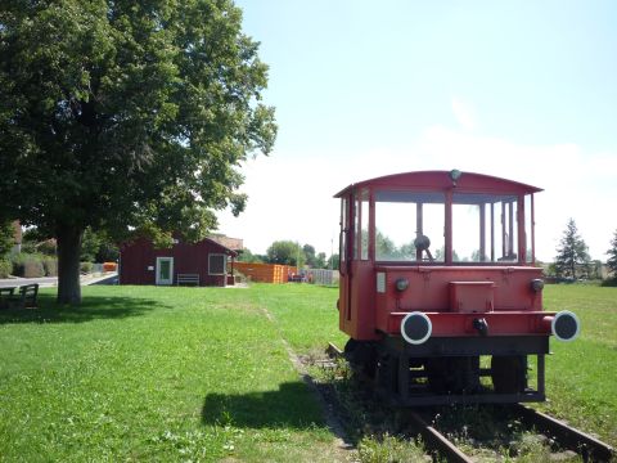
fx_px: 570
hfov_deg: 56.8
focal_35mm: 32
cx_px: 308
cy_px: 232
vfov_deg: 44.2
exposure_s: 1/400
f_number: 4
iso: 100
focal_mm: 5.2
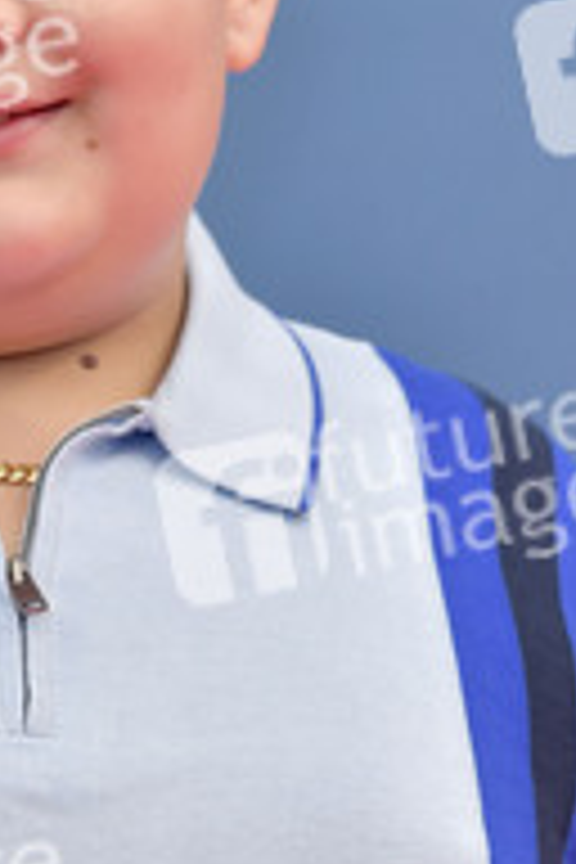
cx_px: -20
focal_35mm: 192
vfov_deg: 10.7
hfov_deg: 7.1
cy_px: 274
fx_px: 4608
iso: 250
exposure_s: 1/250
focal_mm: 92
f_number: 7.1
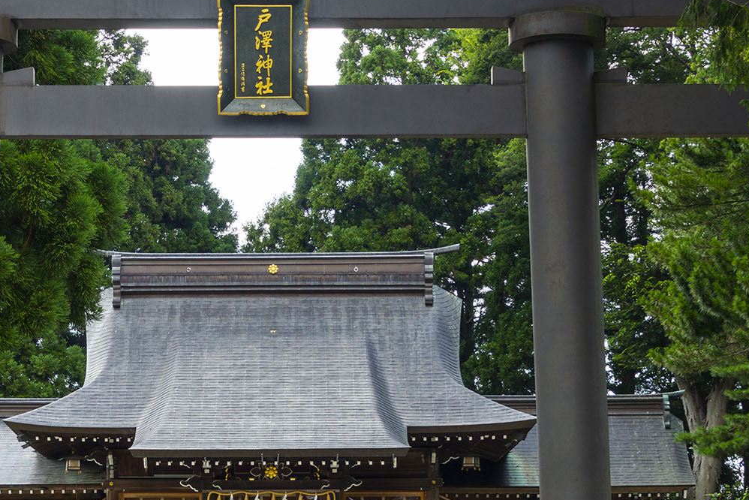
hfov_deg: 20.2
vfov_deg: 13.5
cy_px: 409
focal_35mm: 101
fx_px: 2101
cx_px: 276
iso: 100
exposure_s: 1/60
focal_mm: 35
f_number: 8
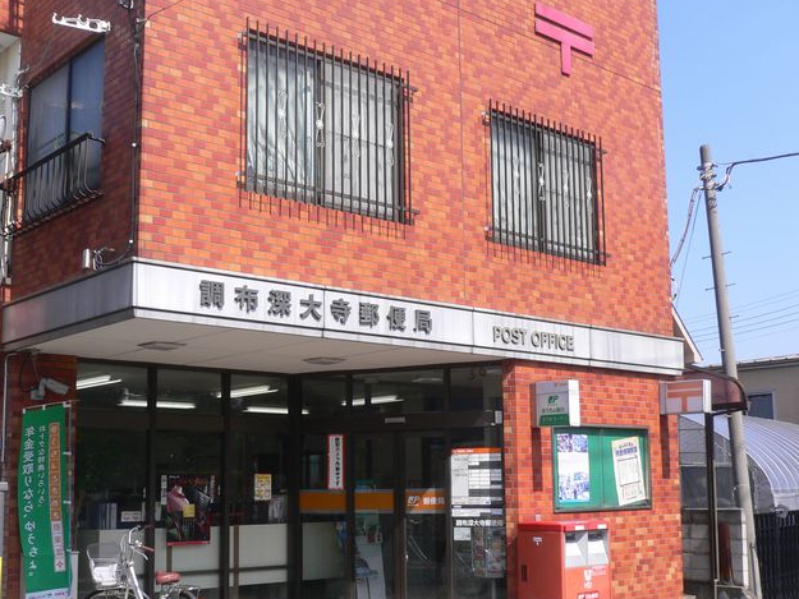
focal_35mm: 43
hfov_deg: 43.8
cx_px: 391
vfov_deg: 33.5
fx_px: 993
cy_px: 353
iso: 80
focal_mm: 5.8
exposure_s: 1/250
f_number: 5.6
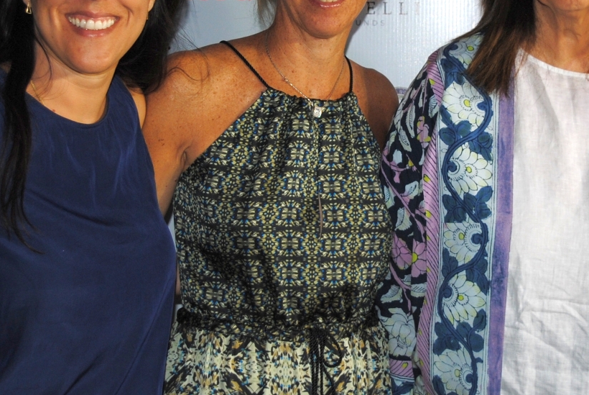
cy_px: 147
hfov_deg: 23.7
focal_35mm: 85
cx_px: 413
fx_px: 1392
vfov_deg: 16.1
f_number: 4
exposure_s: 1/60
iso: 200
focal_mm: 24
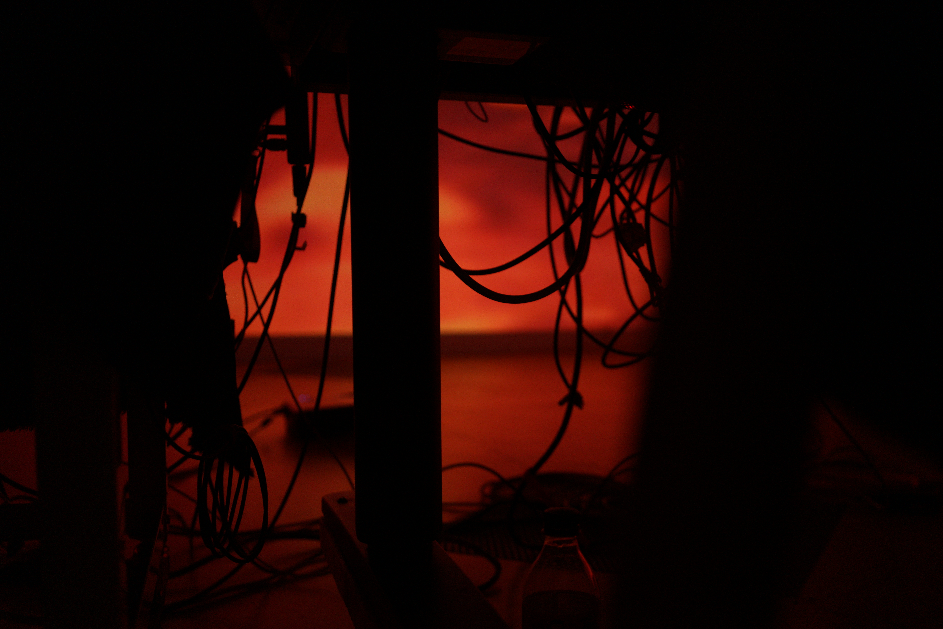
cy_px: 314
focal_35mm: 35
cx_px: 472
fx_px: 917
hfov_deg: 54.4
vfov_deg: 37.9
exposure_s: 1/40
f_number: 2.8
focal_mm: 35
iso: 1000
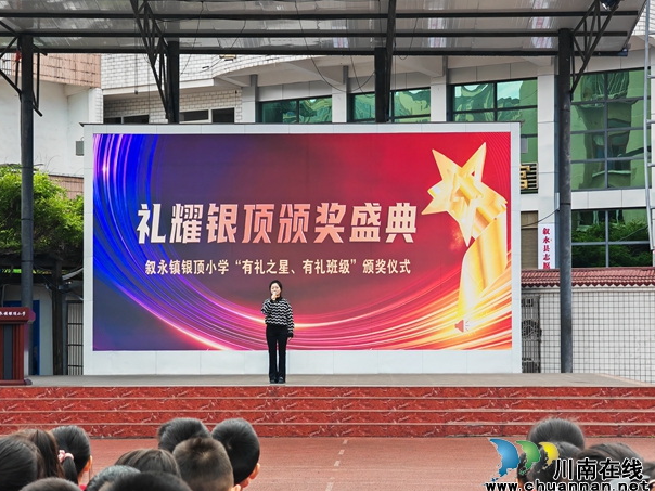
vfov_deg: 14.0
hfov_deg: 18.5
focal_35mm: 106
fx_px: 2006
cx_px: 314
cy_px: 243
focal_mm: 14.92
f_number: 3
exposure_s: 1/100
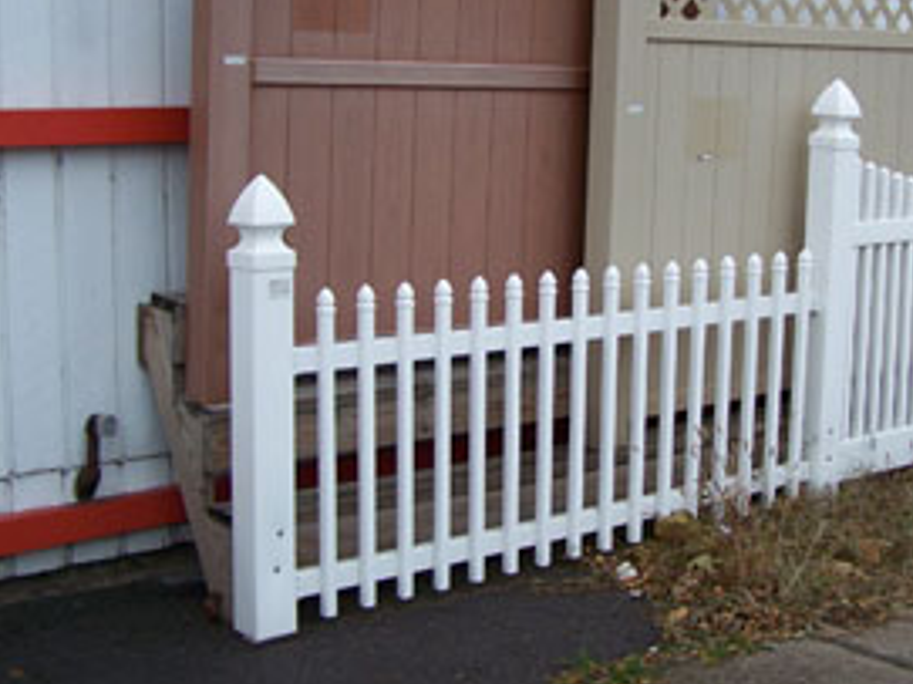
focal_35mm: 59
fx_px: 1555
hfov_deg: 32.5
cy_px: 217
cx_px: 596
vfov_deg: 24.7
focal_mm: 6.3
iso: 80
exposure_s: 1/320
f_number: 2.8
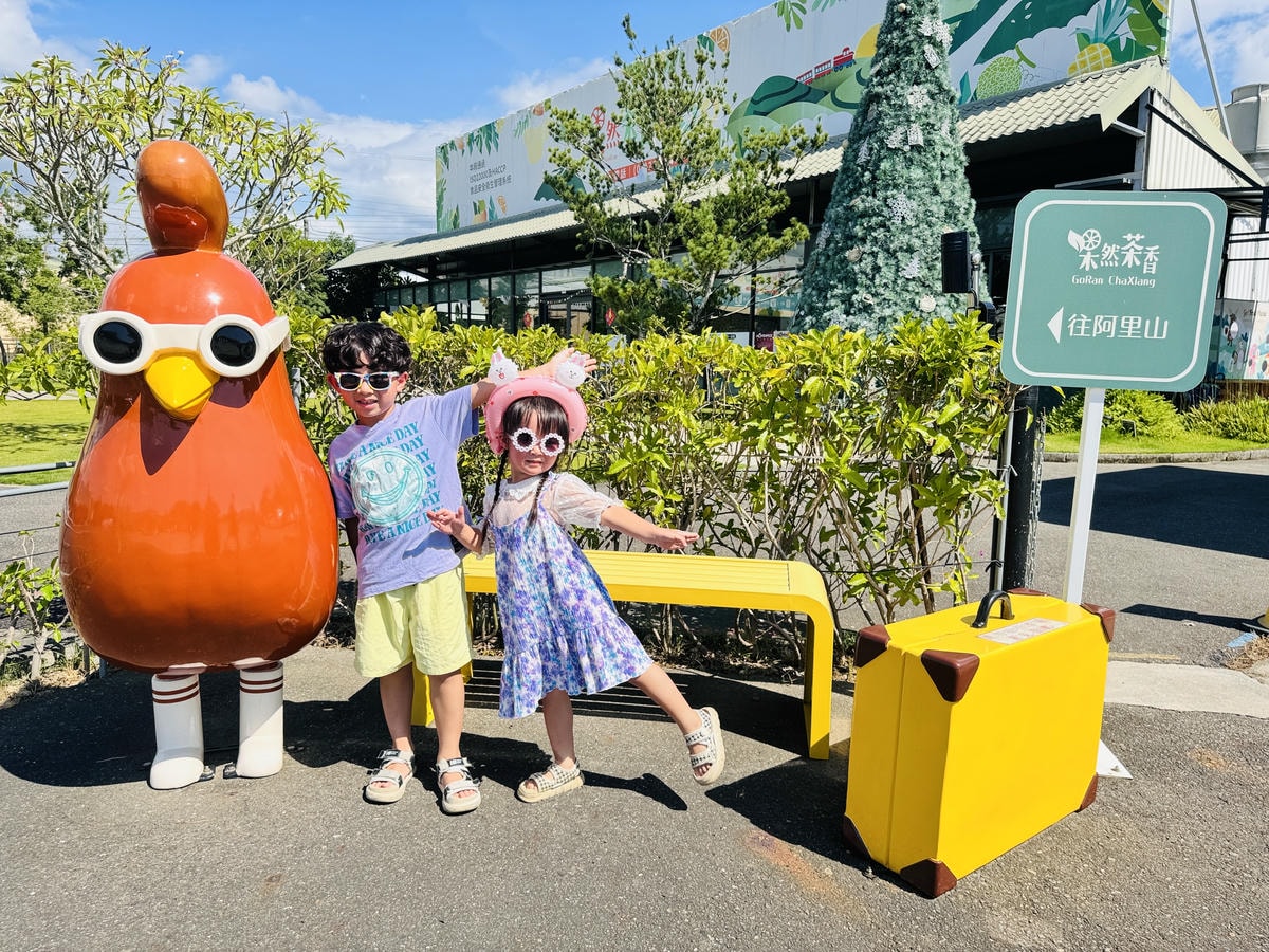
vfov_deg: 56.8
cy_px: 476
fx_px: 880
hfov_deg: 71.6
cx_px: 634
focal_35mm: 24
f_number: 1.78
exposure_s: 1/2331
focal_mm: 6.76
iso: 80
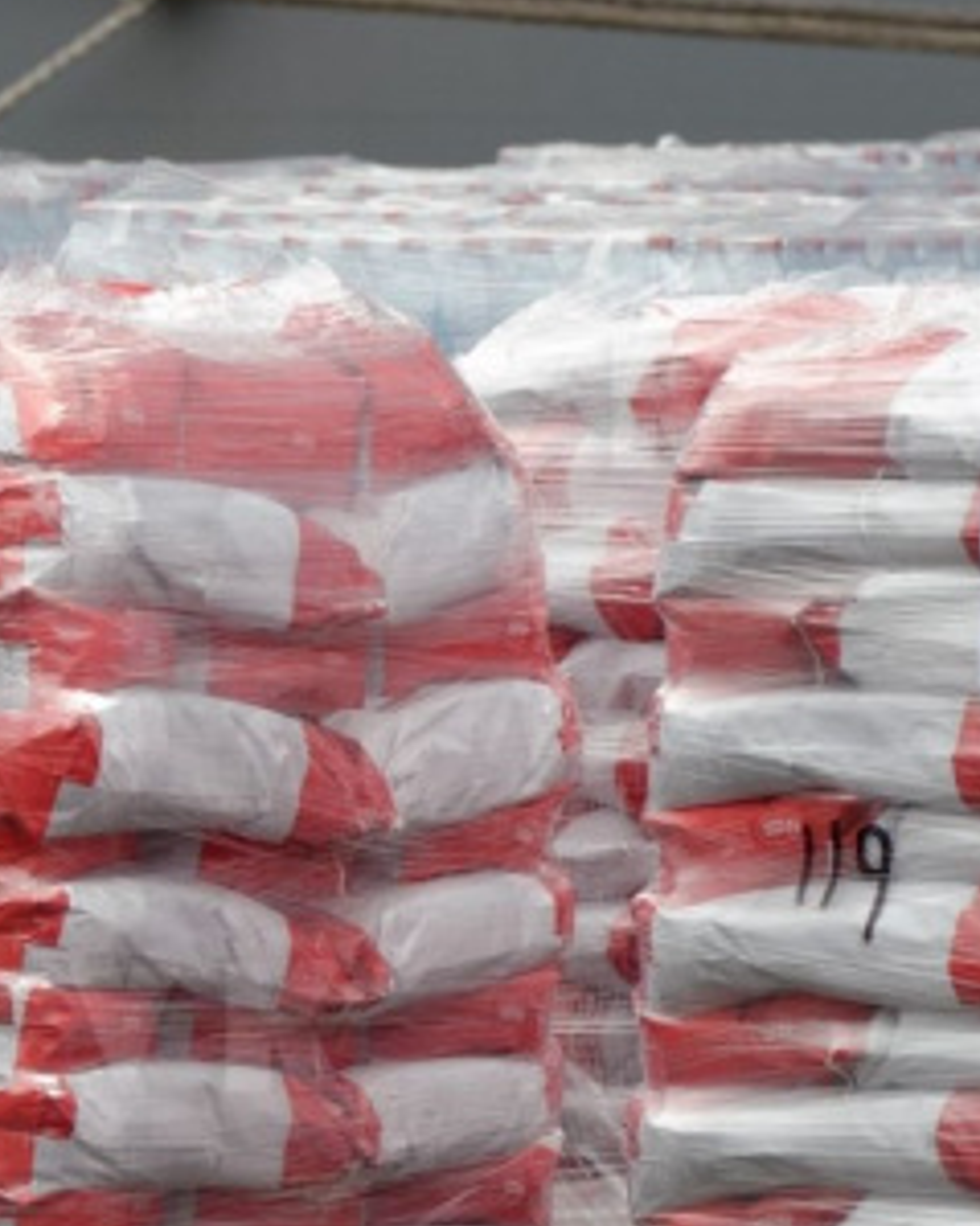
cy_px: 529
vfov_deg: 2.6
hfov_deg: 2.1
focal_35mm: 751
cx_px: -554
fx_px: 27242
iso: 250
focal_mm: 200
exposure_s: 1/250
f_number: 8
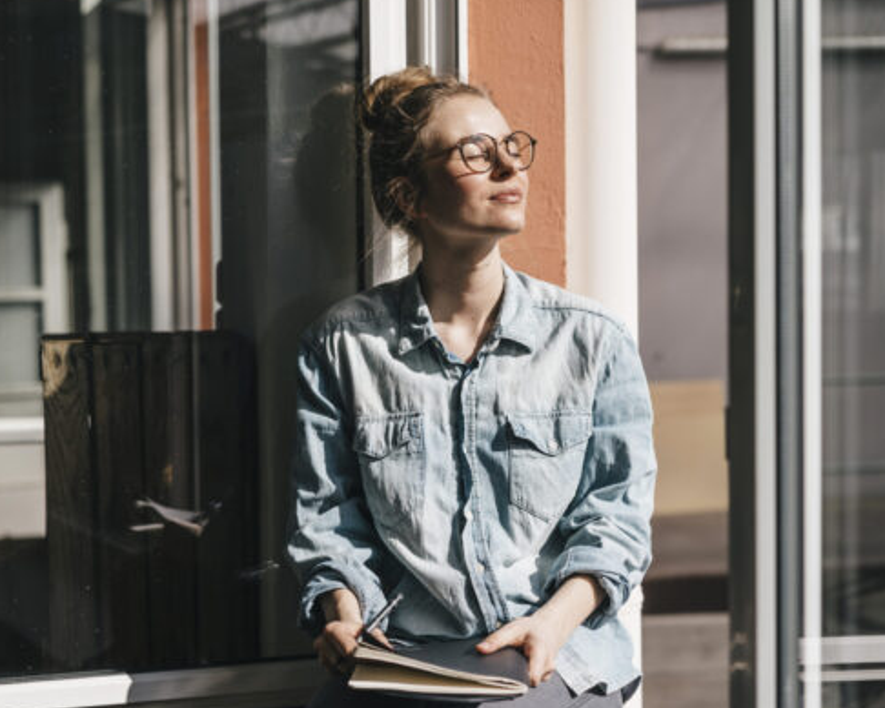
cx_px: 320
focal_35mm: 69
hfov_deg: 27.4
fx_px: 1808
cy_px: 353
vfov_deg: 22.2
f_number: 2.8
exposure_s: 1/4000
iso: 160
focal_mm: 55
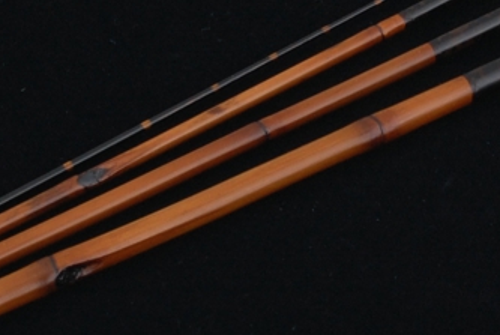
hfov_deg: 22.4
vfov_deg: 15.2
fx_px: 1252
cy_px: 89
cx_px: 363
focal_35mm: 90
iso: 200
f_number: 14
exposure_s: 1/60
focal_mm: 40
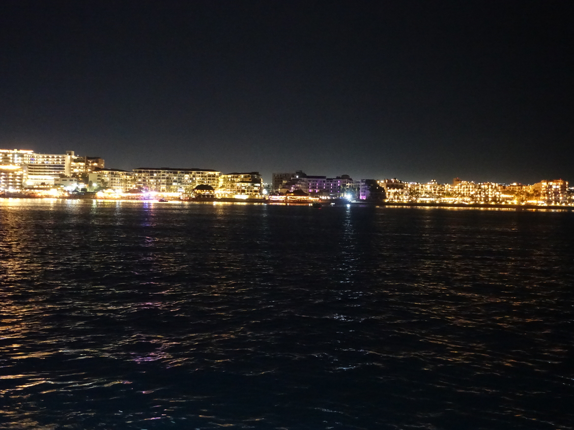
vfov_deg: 30.3
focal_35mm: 48
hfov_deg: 39.7
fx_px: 796
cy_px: 216
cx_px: 279
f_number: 2.8
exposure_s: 1/8
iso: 6400
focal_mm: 16.17
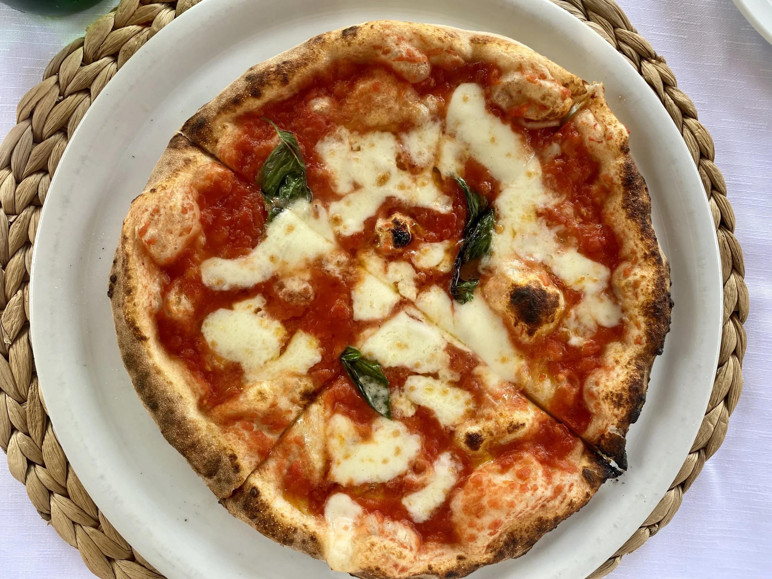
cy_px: 290
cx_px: 386
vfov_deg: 53.1
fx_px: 580
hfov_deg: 67.3
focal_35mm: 26
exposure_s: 1/121
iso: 40
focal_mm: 4.25
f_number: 1.8
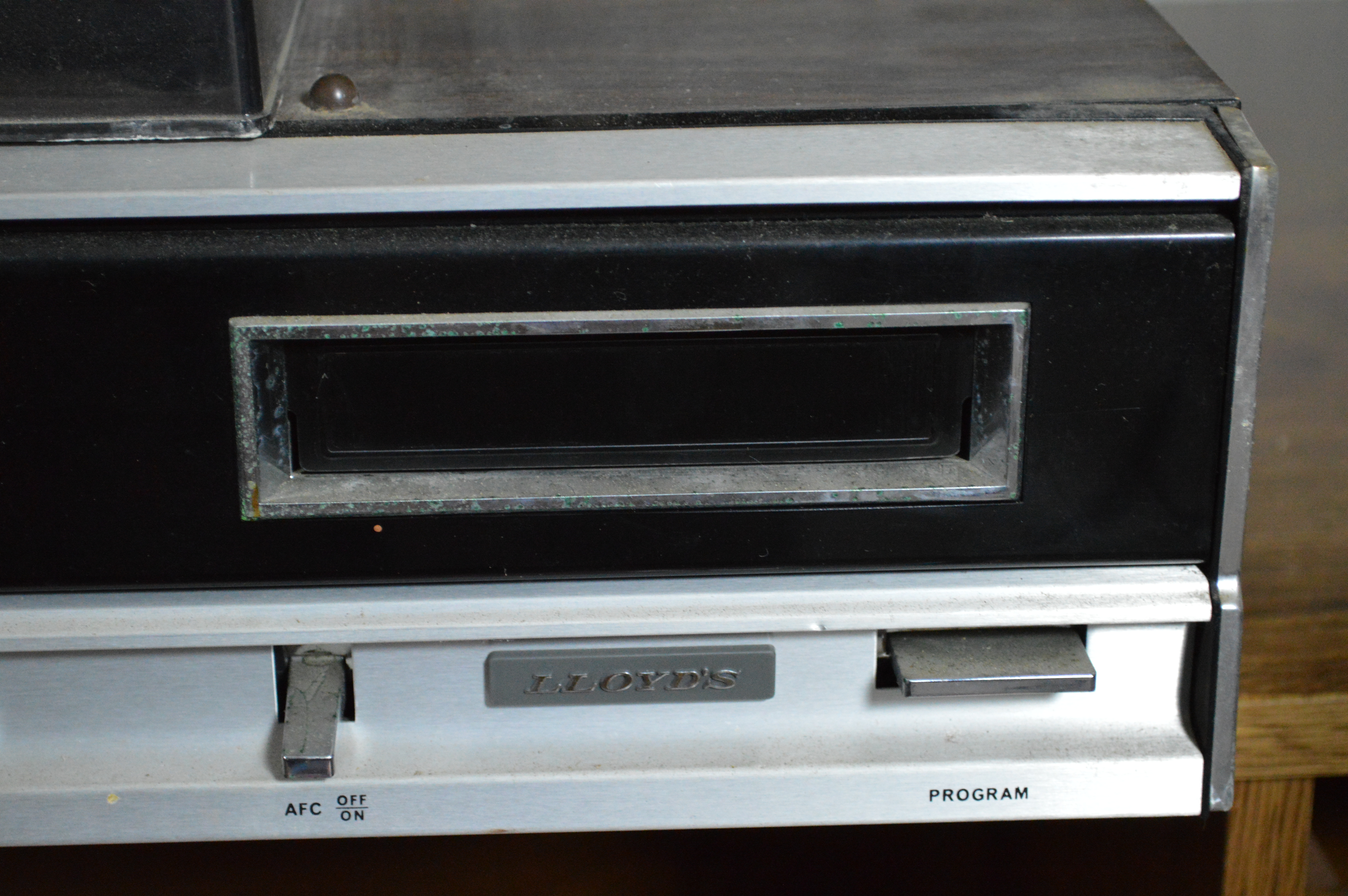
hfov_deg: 28.1
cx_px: 674
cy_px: 448
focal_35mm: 72
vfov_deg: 18.9
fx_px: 2694
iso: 3200
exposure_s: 1/60
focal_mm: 48
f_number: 5.3
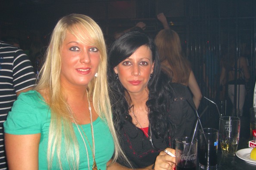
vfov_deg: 33.4
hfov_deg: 48.5
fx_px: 284
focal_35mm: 40
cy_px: 83
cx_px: 129
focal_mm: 7.9
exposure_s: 1/60
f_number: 2.8
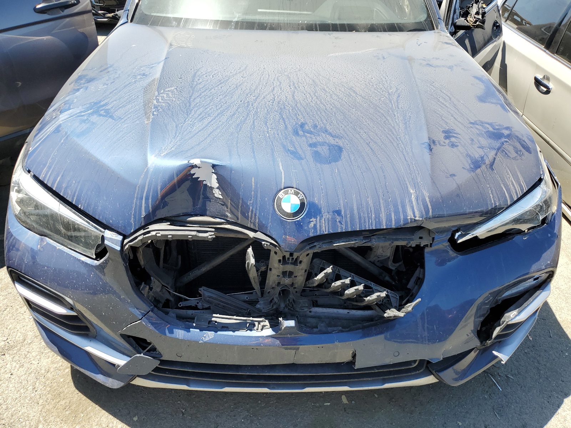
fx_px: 429
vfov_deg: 53.1
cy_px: 214
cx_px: 286
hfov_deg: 67.3
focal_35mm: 26
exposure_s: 1/1111
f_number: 1.5
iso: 50
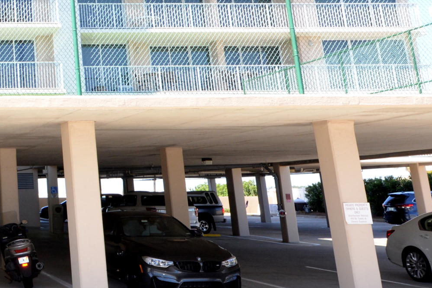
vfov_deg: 23.1
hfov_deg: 29.2
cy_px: 23
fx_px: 684
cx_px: -112
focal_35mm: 57
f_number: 11
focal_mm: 19
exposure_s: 1/200
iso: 800
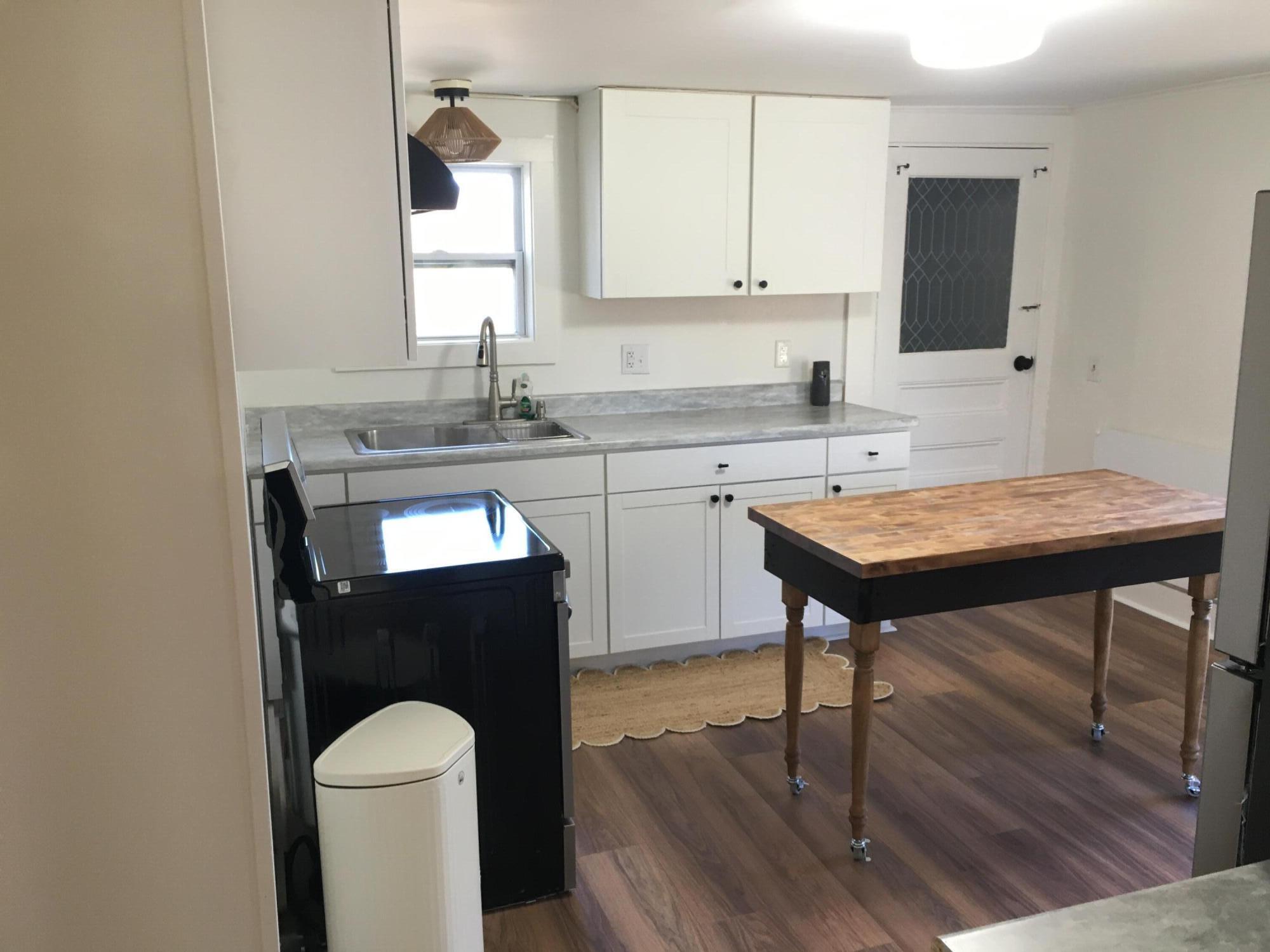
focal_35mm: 29
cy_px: 476
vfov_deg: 48.2
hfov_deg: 61.7
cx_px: 635
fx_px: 1064
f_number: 2.2
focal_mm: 4.15
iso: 80
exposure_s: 1/30
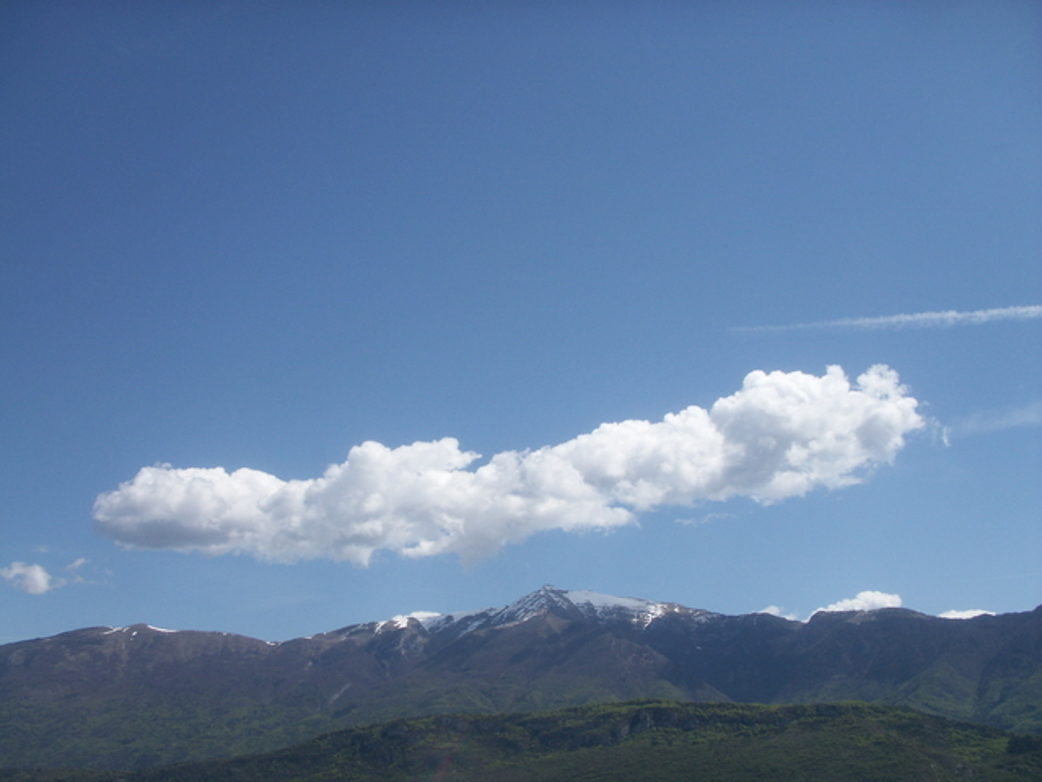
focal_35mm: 37
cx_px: 521
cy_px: 391
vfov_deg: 38.7
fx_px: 1114
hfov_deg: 50.1
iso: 50
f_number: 7.1
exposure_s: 1/400
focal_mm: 7.7
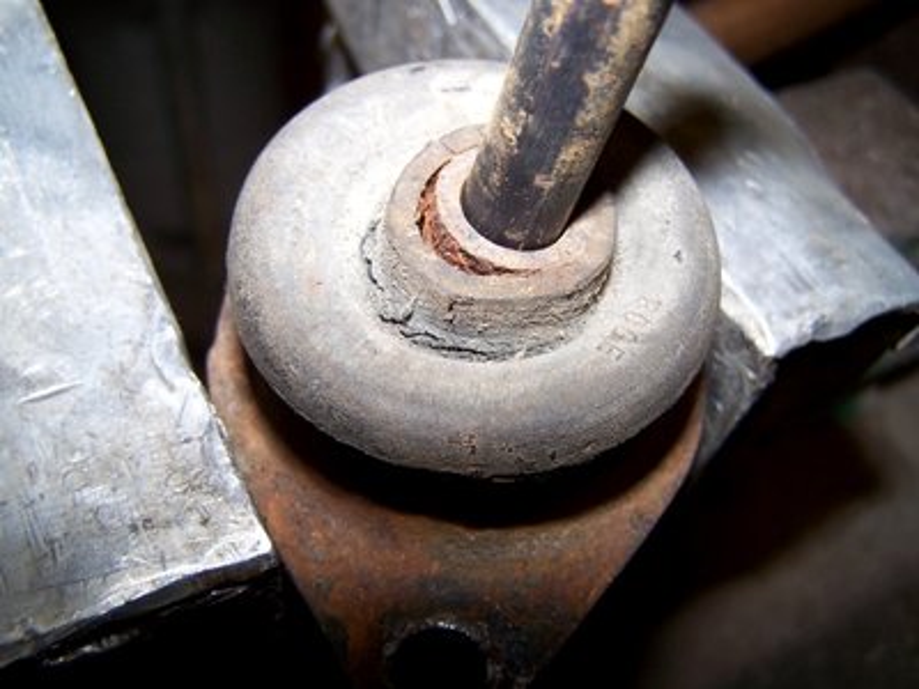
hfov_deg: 49.0
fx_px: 1009
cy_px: 344
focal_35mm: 38
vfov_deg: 37.7
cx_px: 460
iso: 80
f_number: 2.8
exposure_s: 1/60
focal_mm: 6.3
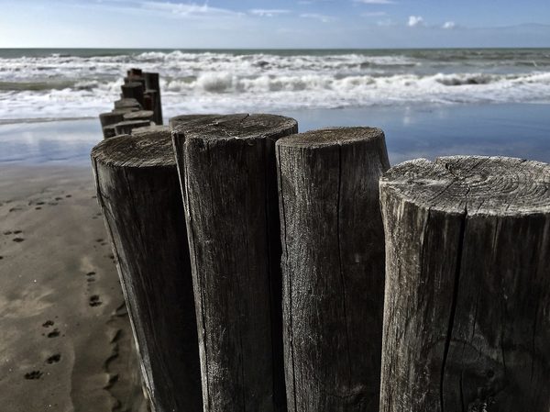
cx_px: 275
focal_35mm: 29
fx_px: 460
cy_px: 206
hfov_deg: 61.7
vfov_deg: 48.2
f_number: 2.2
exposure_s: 1/2326
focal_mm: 4.15
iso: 32
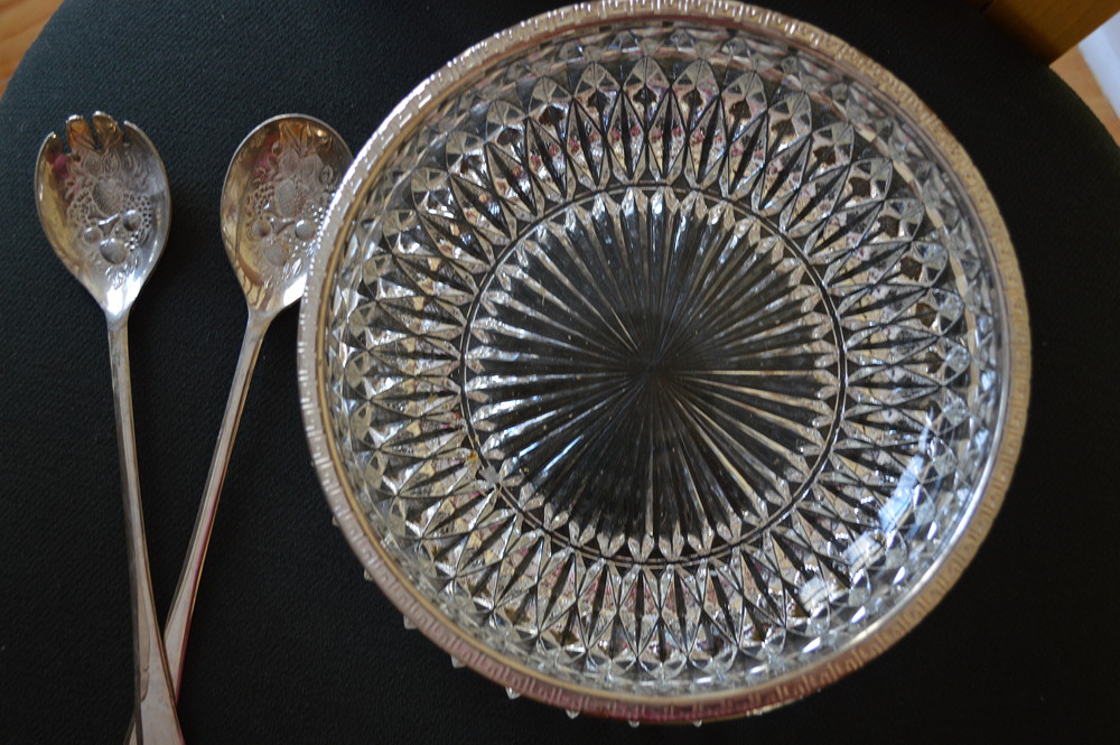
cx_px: 560
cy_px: 372
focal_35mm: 48
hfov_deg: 41.1
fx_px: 1492
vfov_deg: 28.0
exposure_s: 1/15
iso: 450
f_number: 4.8
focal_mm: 32
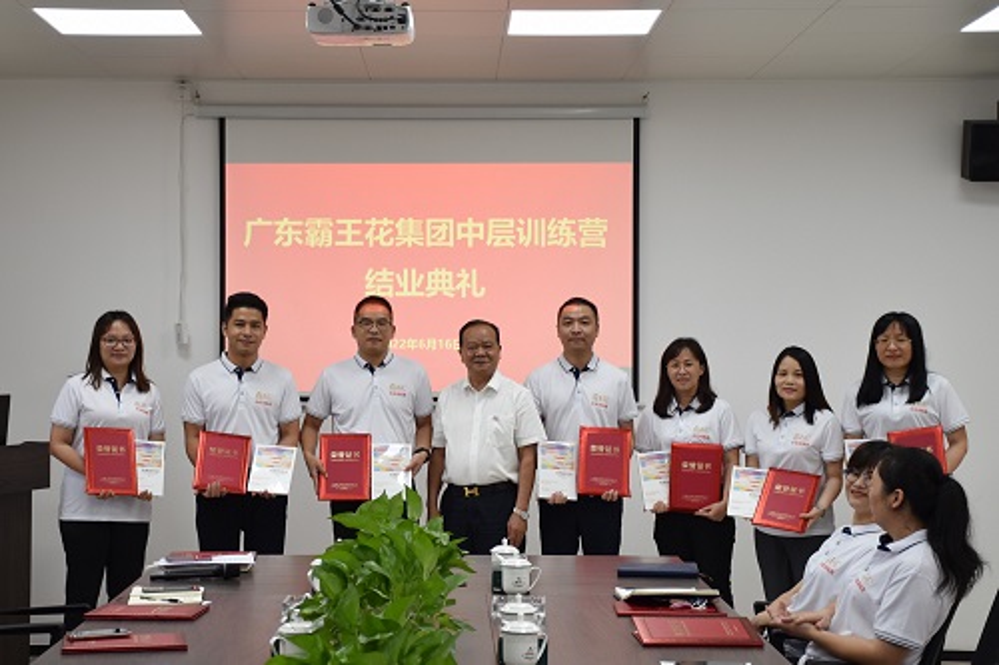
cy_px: 332
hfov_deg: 35.1
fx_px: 1581
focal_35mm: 57
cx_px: 500
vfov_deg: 23.8
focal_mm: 38
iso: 400
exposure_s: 1/100
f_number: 5
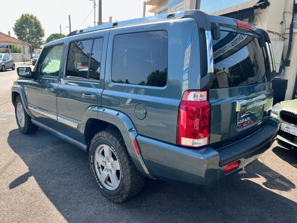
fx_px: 223
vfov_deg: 53.1
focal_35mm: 26
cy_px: 112
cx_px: 148
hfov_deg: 67.3
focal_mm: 5.7
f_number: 1.5
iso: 50
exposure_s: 1/743
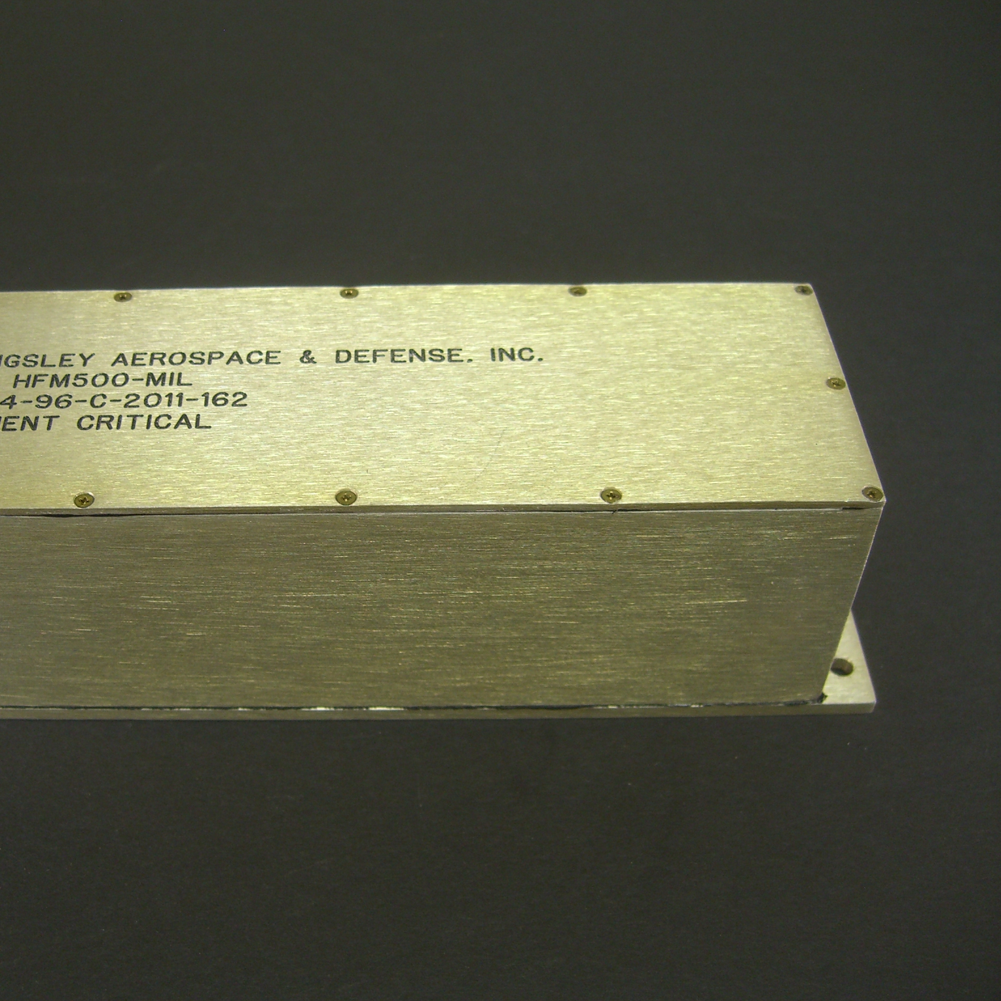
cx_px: 337
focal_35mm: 45
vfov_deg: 37.6
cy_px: 502
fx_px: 1472
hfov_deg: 37.2
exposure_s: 1/50
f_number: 2.8
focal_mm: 7.9
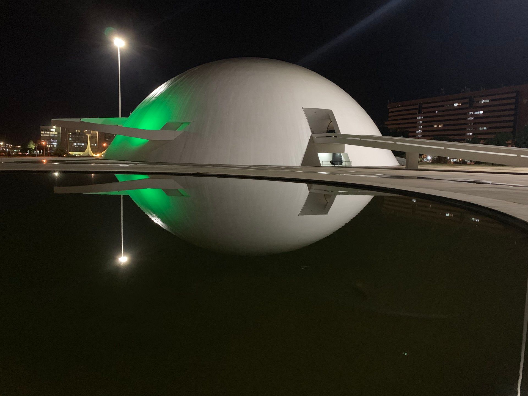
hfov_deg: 67.3
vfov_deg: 53.1
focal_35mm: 26
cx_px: 264
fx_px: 397
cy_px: 198
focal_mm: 4.25
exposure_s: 1/19
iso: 800
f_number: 1.8
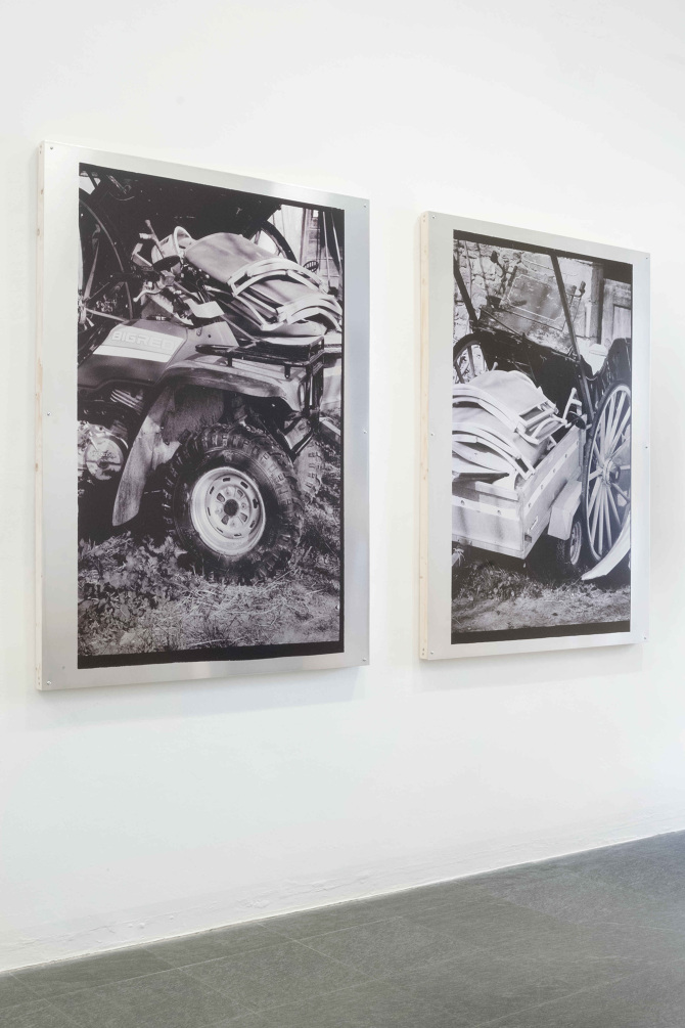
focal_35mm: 41
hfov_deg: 32.6
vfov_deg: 47.4
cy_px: 514
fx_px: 1170
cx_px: 342
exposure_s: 1
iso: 250
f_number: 16
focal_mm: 27
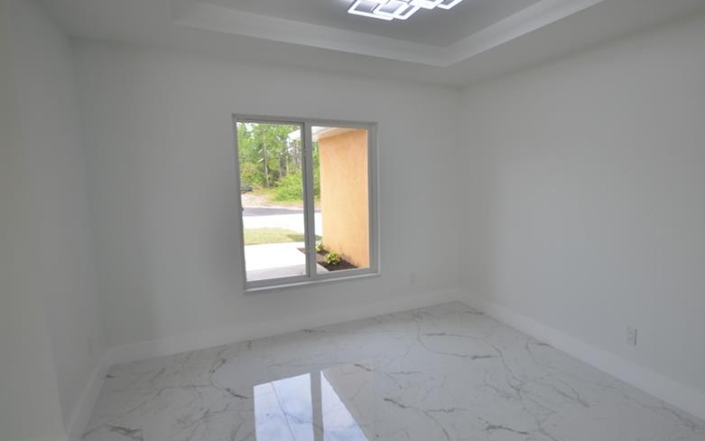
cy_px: 223
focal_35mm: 20
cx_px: 426
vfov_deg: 59.6
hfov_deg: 83.9
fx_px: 384
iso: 200
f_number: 5.6
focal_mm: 10
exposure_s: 1/125
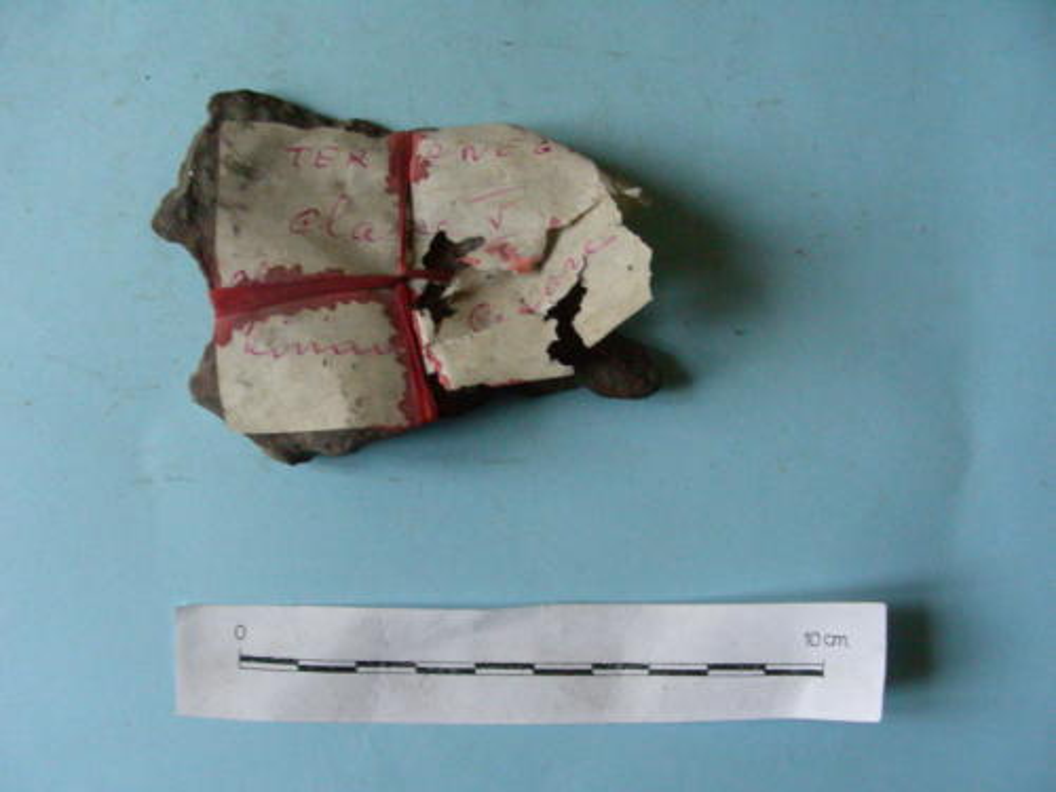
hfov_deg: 49.0
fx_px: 1159
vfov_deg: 37.7
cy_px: 396
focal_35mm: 38
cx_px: 528
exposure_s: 1/53.4
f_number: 3.5
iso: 400
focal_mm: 6.3
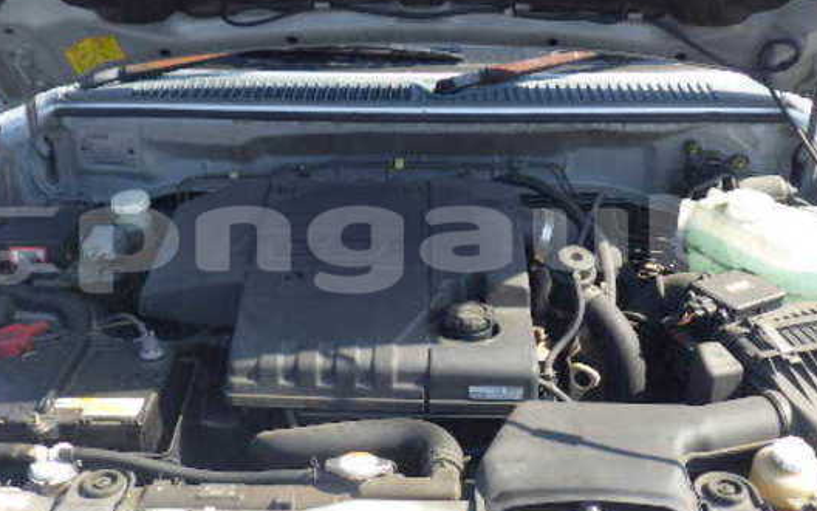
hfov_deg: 44.3
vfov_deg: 28.6
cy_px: 243
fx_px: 1002
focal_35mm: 45
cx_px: 430
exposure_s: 1/250
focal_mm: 5
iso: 125
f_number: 4.2
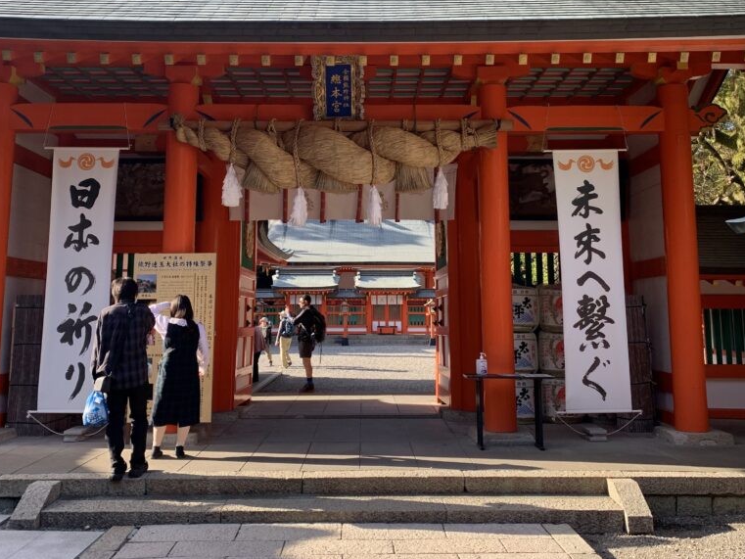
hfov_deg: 52.6
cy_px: 193
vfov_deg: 40.3
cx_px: 378
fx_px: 753
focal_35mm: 35
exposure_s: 1/273
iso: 25
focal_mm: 4.25
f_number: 1.8
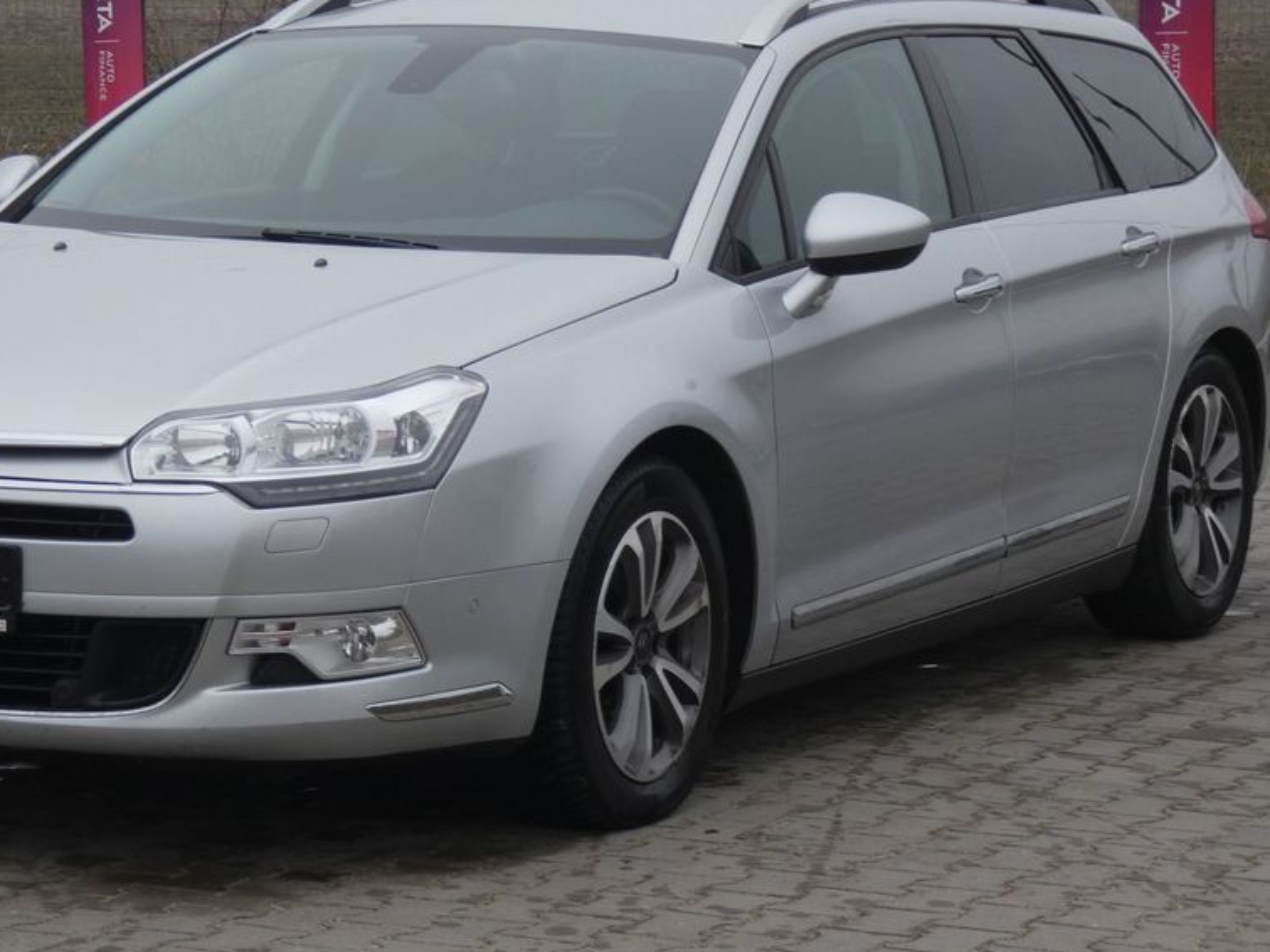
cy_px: 424
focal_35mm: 133
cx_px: 439
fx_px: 4879
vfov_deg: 11.1
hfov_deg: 14.8
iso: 80
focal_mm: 17.5
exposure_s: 1/80
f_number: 5
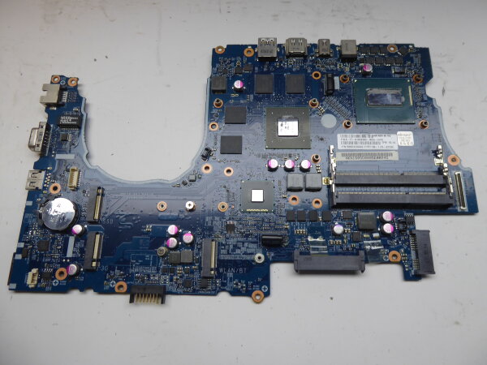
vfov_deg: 54.9
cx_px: 244
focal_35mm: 25
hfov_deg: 69.4
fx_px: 352
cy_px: 182
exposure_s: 1/80
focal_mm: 4.3
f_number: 3.3
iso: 80
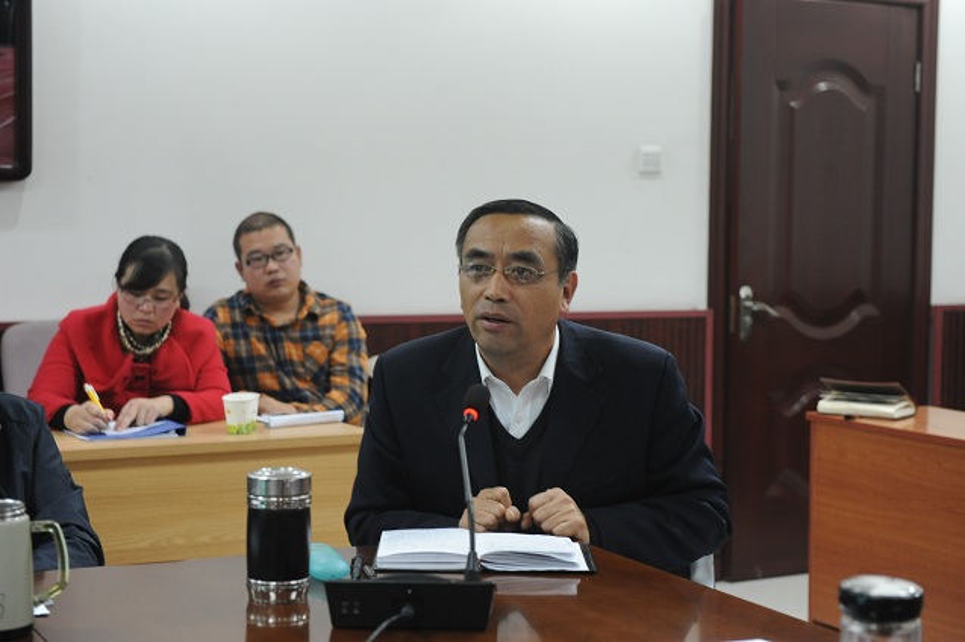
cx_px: 482
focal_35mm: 70
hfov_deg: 28.9
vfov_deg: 19.4
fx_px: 1875
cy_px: 321
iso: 2000
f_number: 4.5
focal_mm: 70
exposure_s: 1/30
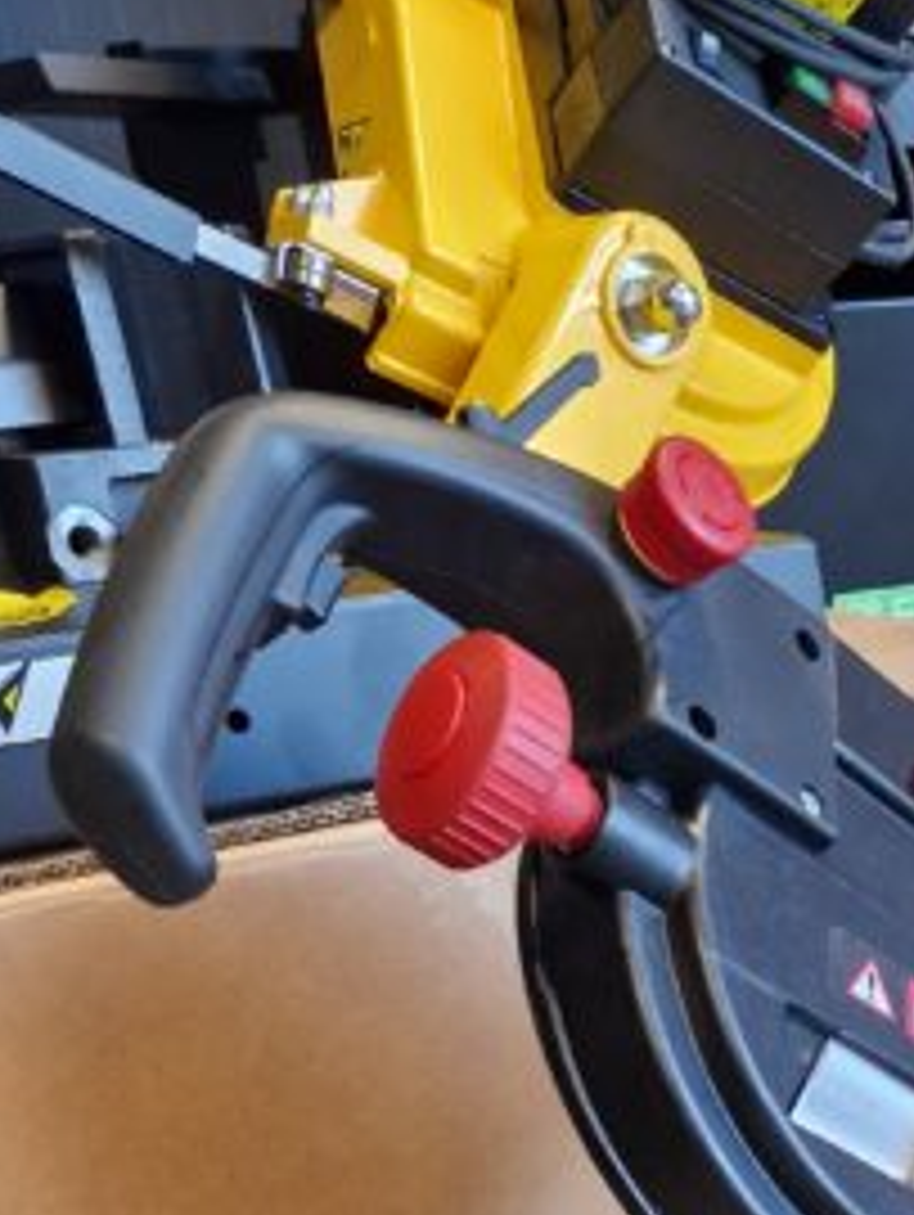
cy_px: 1521
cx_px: 1139
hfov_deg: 21.7
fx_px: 2179
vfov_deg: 26.9
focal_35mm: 62
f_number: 1.8
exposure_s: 1/100
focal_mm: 5.4
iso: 320
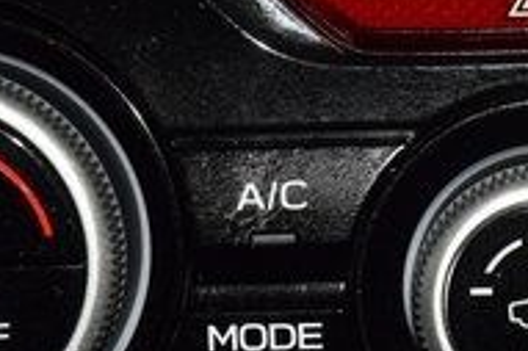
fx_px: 5158
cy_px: 220
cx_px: 550
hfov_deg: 5.8
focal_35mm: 352
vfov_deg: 3.9
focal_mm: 70
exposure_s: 1/125
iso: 100
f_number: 8
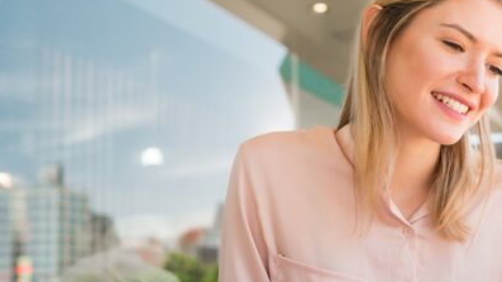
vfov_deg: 16.9
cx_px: 459
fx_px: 945
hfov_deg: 28.5
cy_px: 205
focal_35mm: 71
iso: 125
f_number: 3.2
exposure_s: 1/250
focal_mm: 35
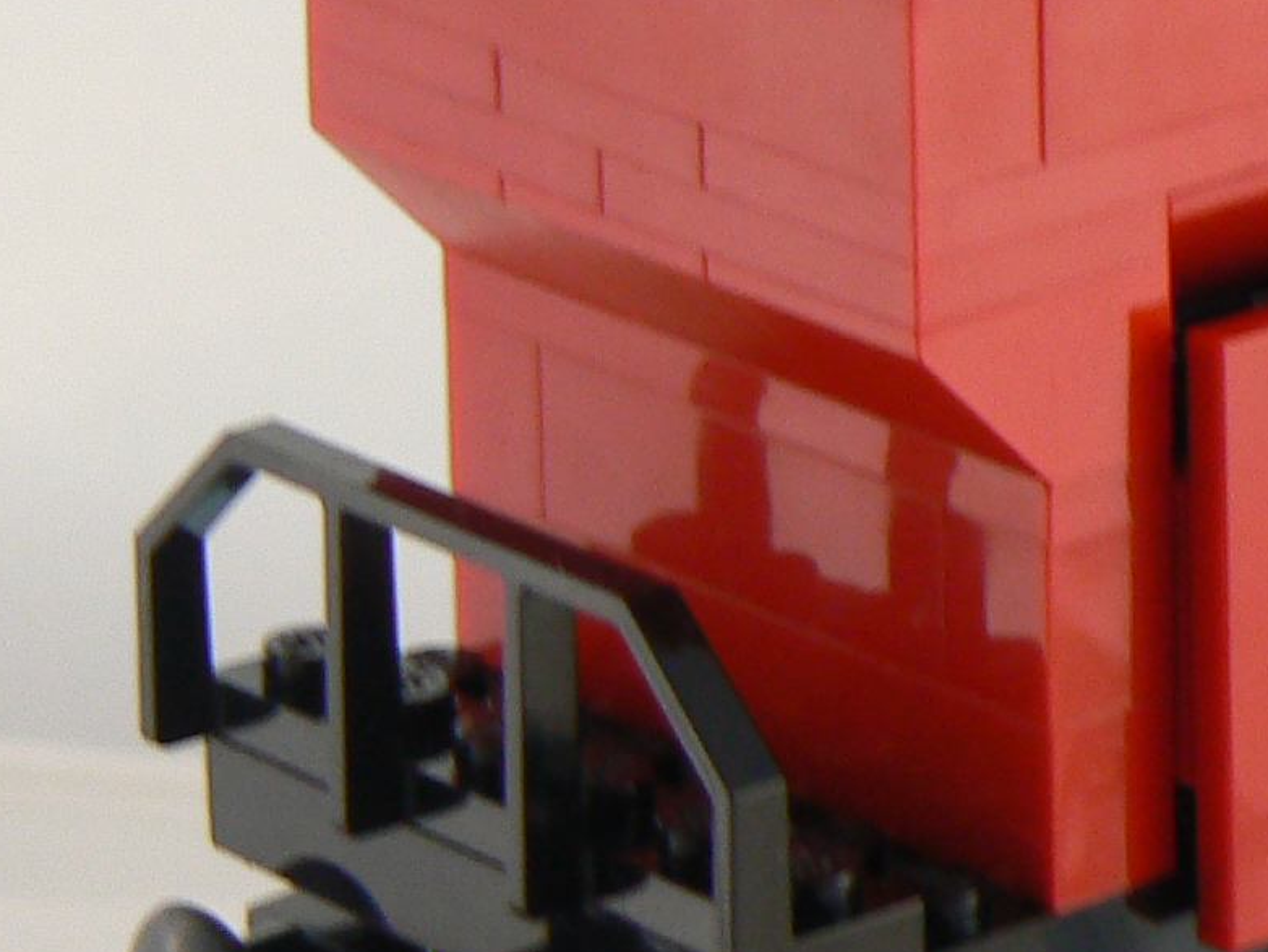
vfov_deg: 5.9
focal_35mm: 252
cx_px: 1928
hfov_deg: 7.7
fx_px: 9234
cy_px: 144
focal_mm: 11.6
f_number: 3.2
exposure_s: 1/30
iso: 100
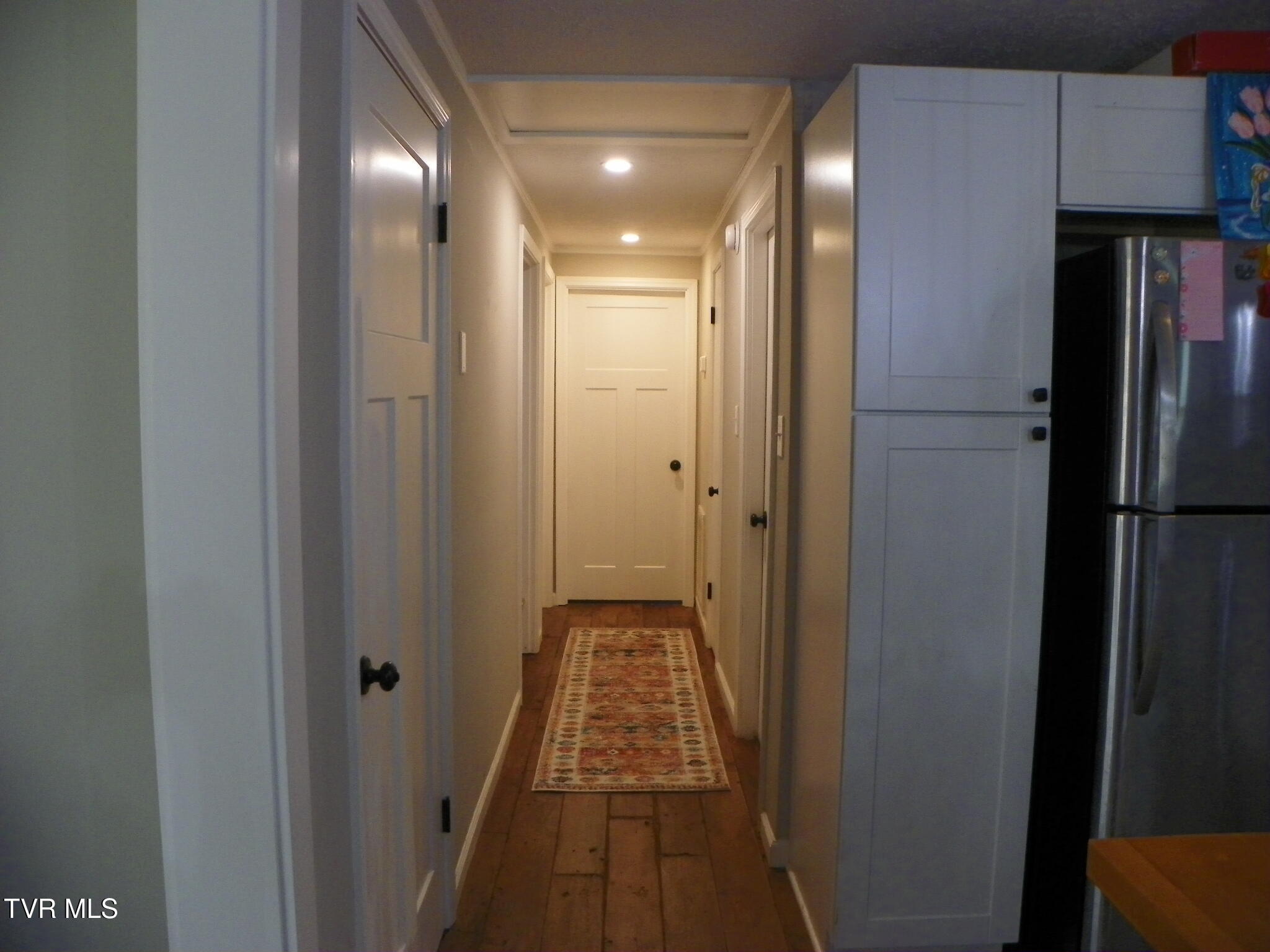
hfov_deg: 67.3
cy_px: 476
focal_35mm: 26
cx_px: 635
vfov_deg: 53.1
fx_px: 954
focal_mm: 4.6
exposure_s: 1/30
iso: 160
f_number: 2.8
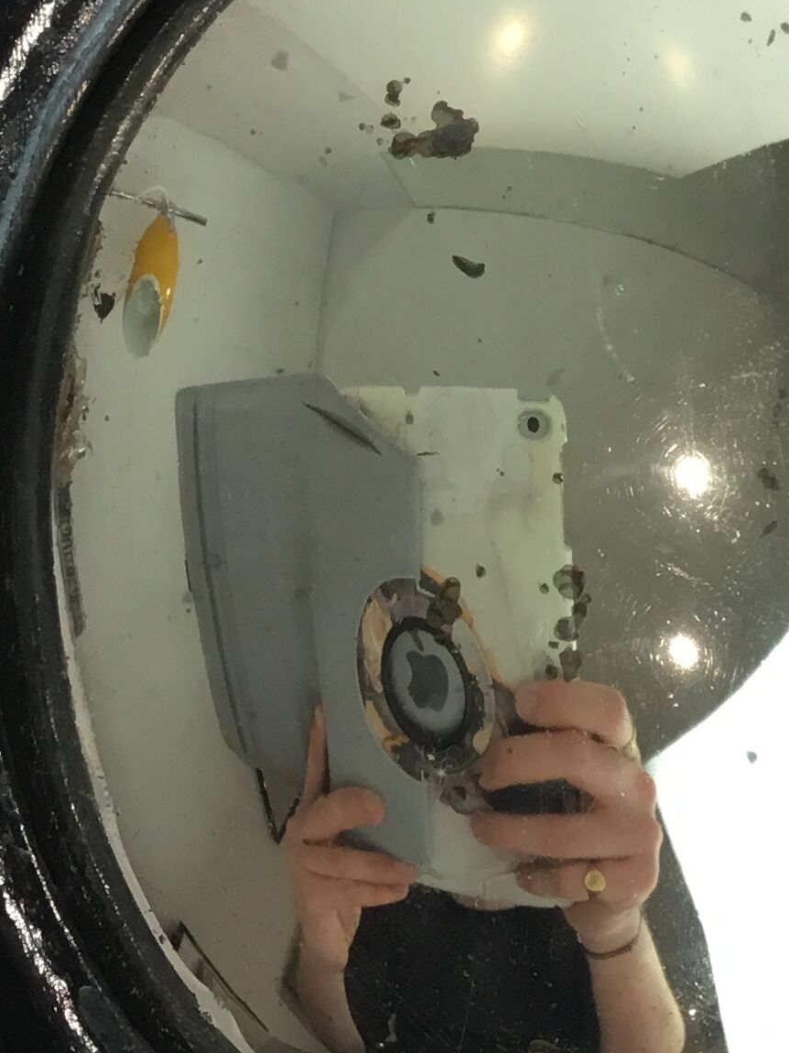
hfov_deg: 16.7
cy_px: 299
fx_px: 2675
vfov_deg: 22.1
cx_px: 579
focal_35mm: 88
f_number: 2.4
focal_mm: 3.3
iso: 25
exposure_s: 1/33
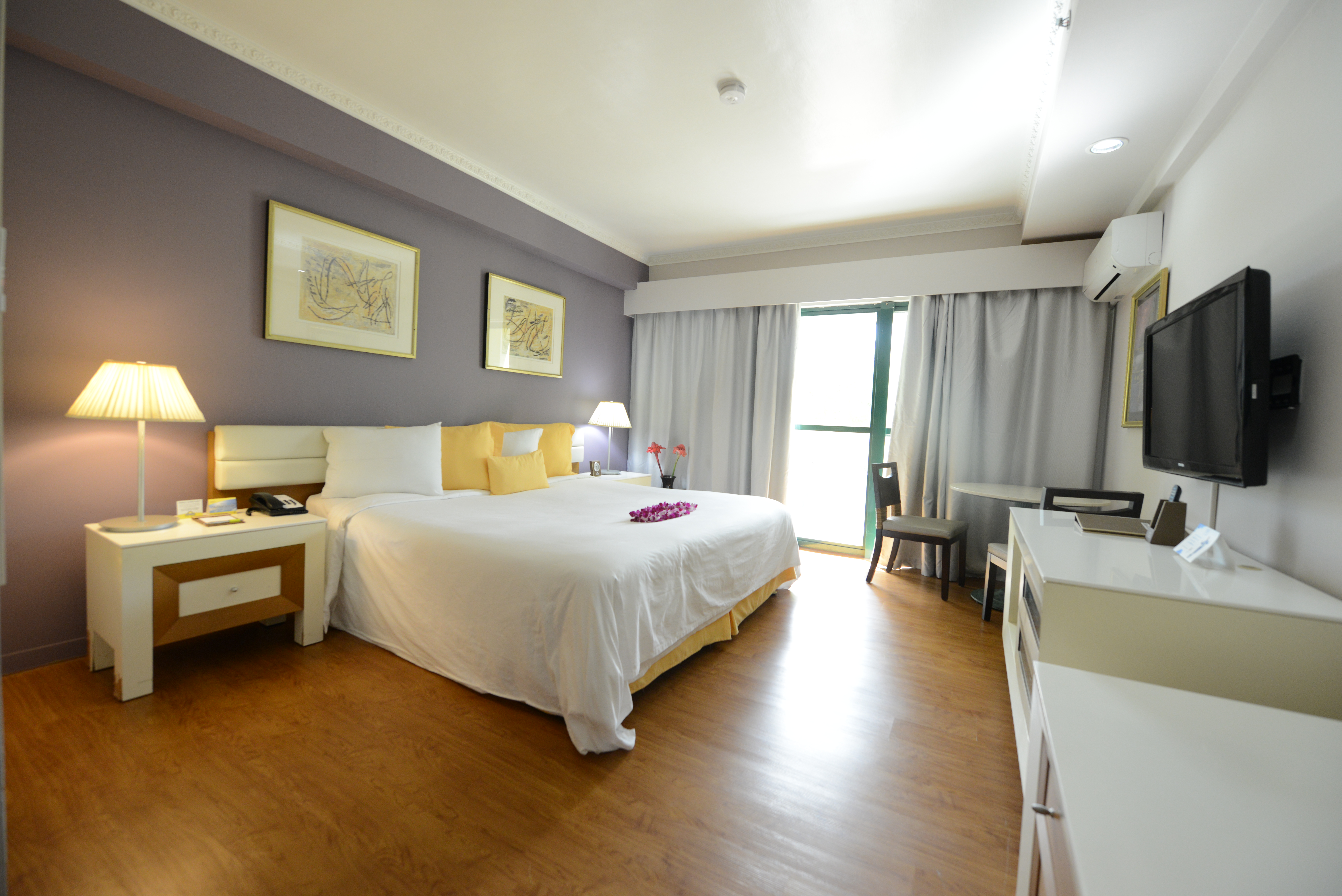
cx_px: 671
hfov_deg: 104.2
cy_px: 448
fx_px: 522
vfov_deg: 81.2
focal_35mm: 14
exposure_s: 1/60
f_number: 4
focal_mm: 14
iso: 1250
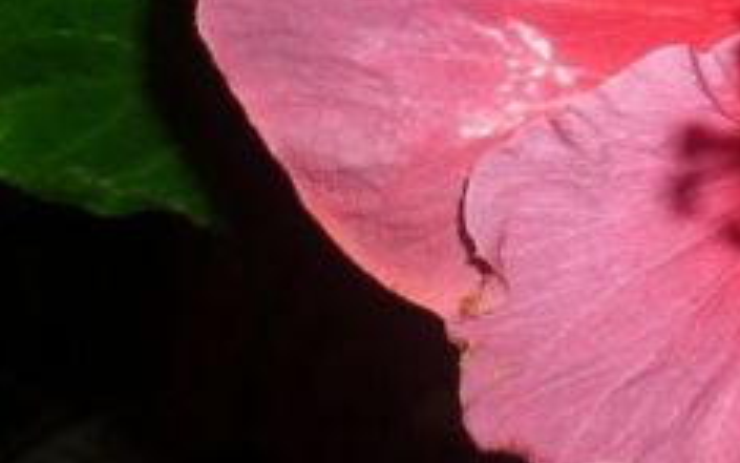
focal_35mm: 122
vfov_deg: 10.7
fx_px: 2461
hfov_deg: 16.2
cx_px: 957
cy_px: 8
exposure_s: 1/60
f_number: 4.9
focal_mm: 7.4
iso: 50
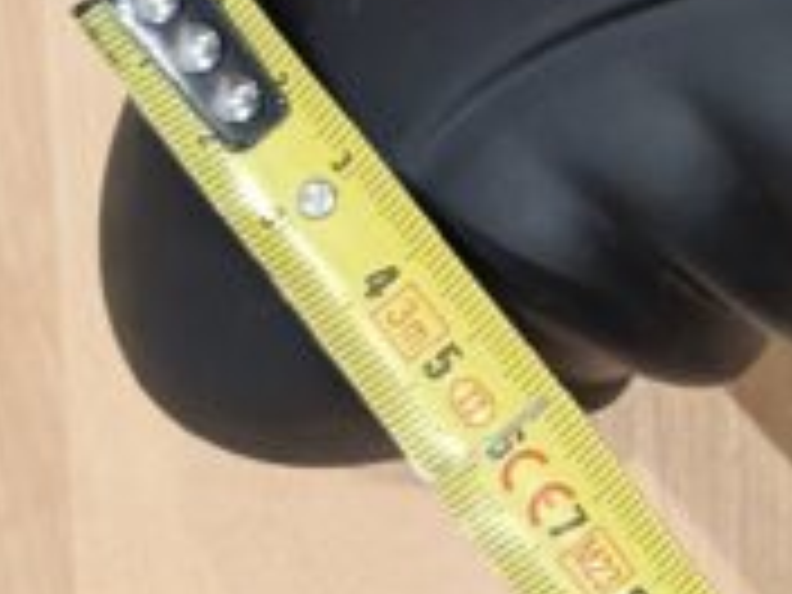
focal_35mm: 223
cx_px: 1552
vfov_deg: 6.6
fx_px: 5102
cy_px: 54
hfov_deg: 8.4
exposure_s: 1/116
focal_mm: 6.9
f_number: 1.68
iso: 304
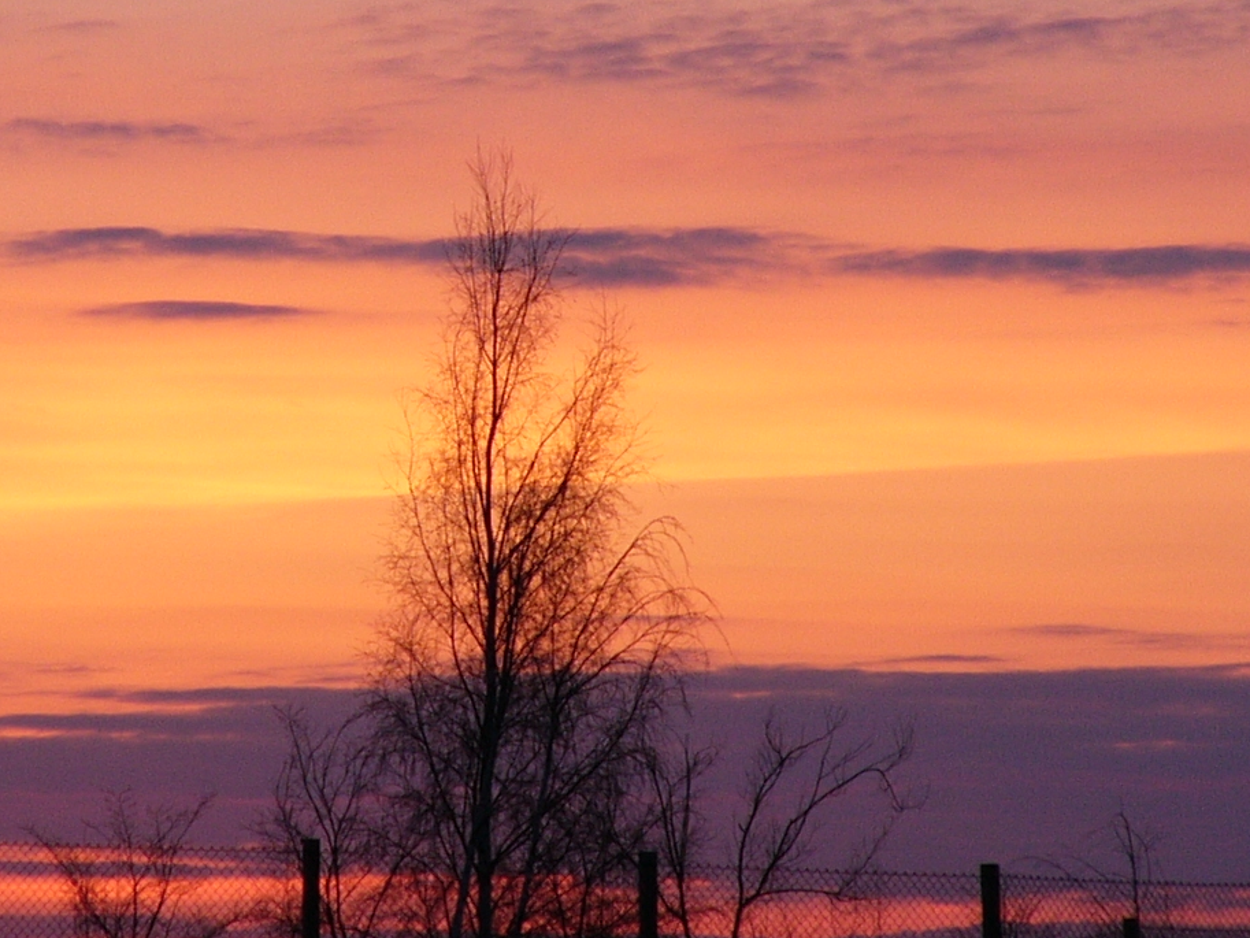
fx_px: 15313
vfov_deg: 3.5
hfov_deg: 4.7
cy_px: 259
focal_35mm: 424
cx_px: 378
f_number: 2.8
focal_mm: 31.9
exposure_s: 1/80
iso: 50
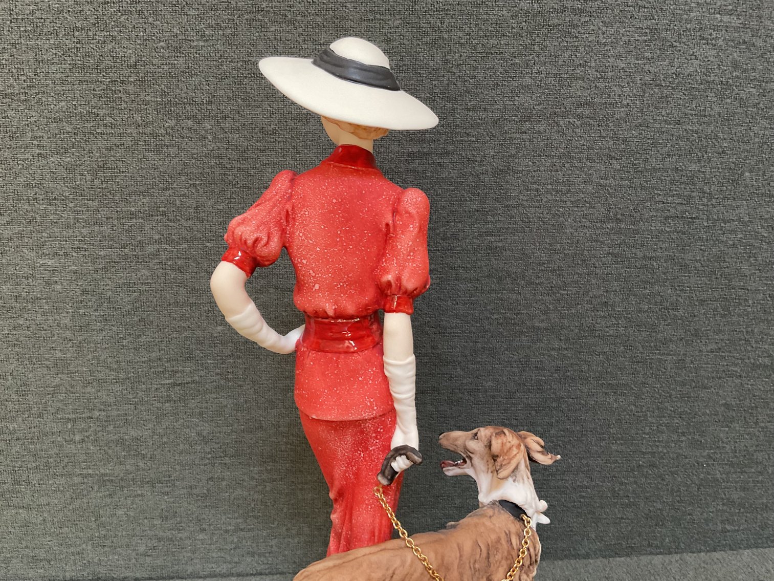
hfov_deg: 61.7
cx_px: 387
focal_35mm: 29
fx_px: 648
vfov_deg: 48.2
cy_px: 290
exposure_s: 1/40
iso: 250
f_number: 1.8
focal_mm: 3
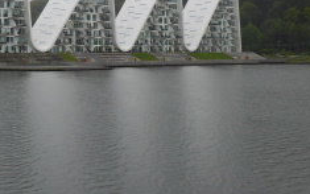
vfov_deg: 18.3
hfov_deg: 28.1
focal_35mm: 71
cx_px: 44
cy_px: 61
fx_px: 600
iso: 80
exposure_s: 1/200
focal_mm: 6.3
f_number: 3.7
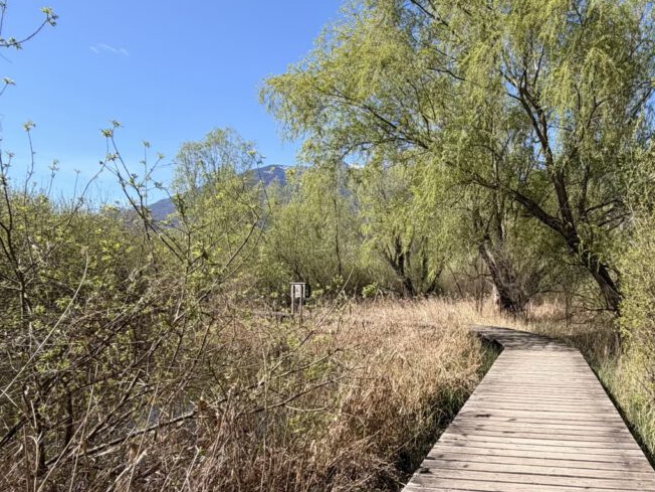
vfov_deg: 60.5
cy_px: 299
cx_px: 499
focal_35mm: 22
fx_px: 416
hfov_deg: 70.7
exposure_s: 1/770
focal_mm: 2.22
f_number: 2.2
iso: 32
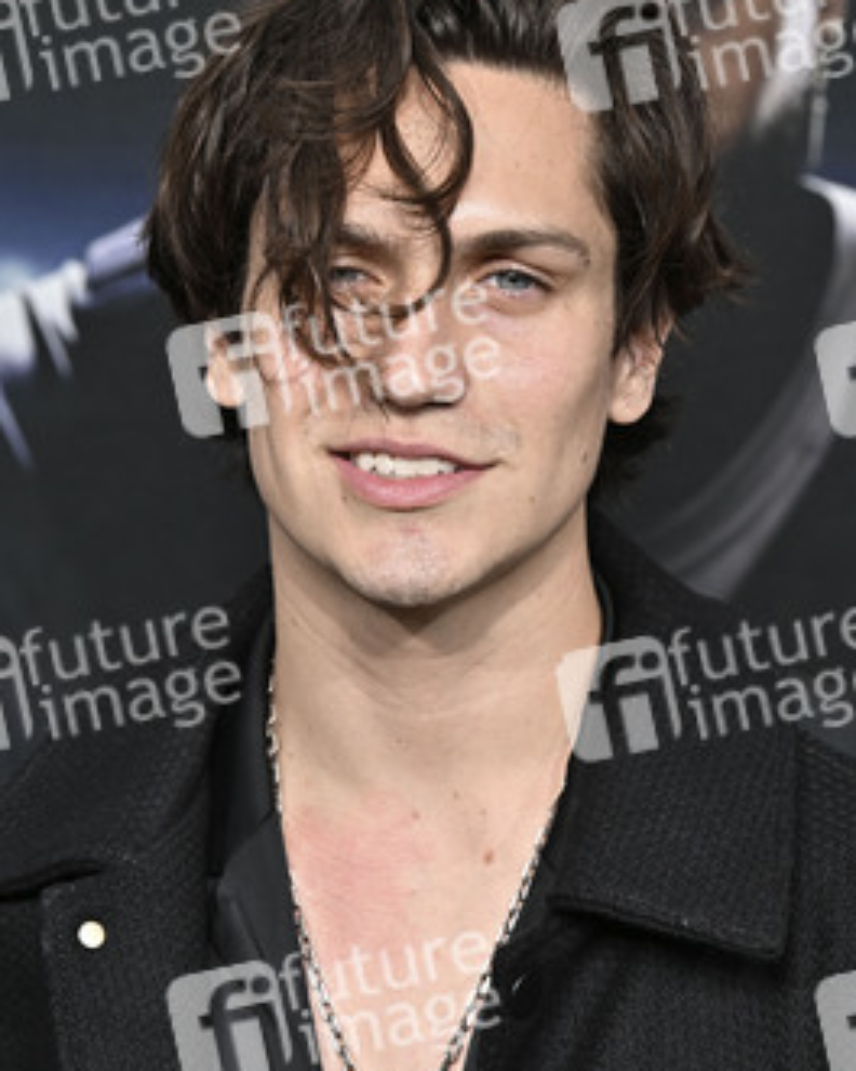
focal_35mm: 124
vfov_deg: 15.5
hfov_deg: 12.4
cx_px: 428
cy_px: 523
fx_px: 3927
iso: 320
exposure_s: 1/400
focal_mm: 109
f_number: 6.3
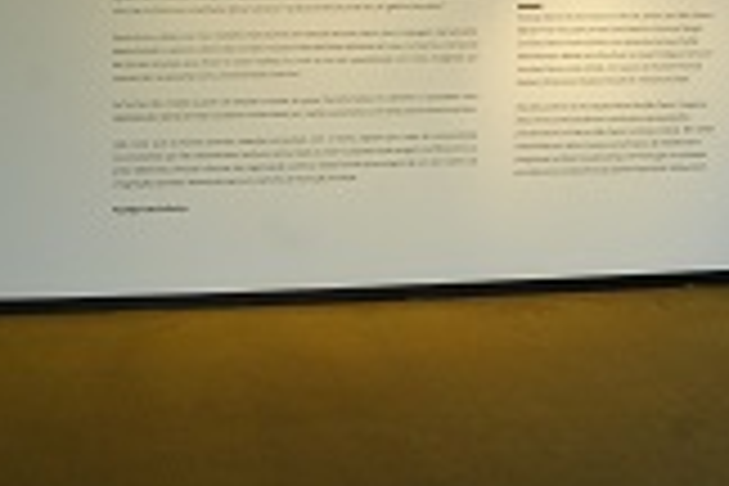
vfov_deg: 20.5
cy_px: -58
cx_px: 68
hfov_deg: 30.4
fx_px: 1276
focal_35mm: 63
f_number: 5.6
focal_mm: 24
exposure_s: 1/200
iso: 4000
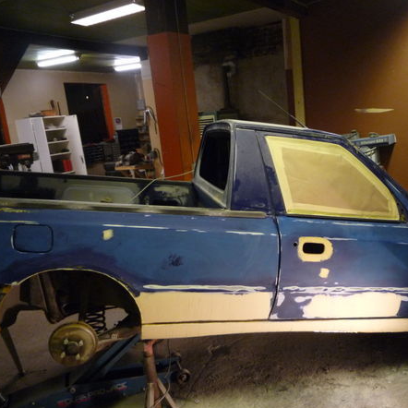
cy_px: 221
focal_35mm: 32
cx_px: 254
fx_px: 427
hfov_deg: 50.6
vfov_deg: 51.0
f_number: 2.8
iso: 320
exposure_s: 1/30
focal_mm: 4.4
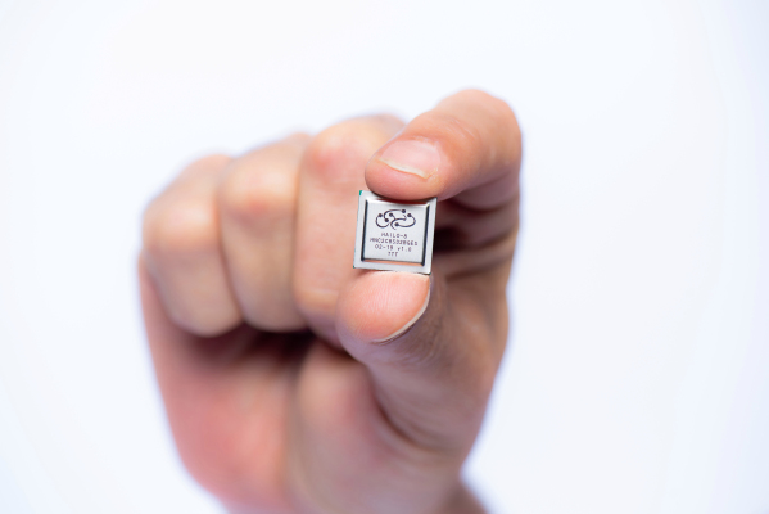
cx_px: 384
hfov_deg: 19.4
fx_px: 2244
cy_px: 257
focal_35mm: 105
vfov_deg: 13.1
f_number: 6.3
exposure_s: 1/160
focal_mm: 105
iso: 100
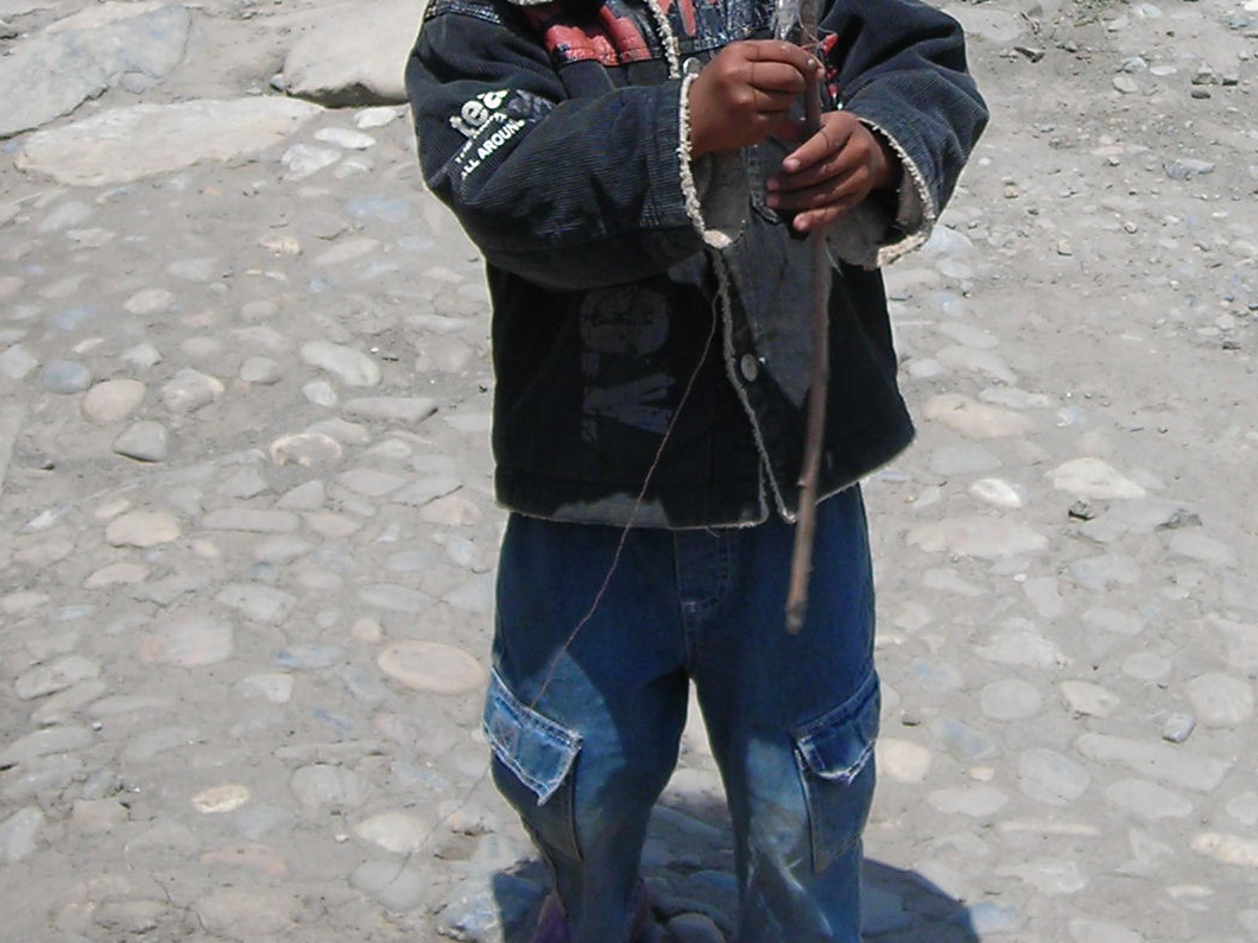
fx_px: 3379
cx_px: 858
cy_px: 49
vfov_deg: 15.7
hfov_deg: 21.0
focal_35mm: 93
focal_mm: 6.3
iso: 50
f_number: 6.4
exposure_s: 1/178
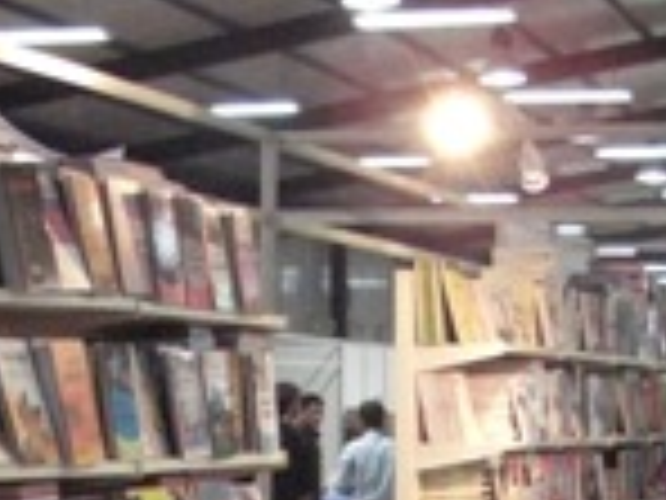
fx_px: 2270
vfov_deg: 11.9
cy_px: 775
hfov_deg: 16.7
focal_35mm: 118
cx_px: 232
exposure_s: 1/100
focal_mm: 6.3
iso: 800
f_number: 3.4
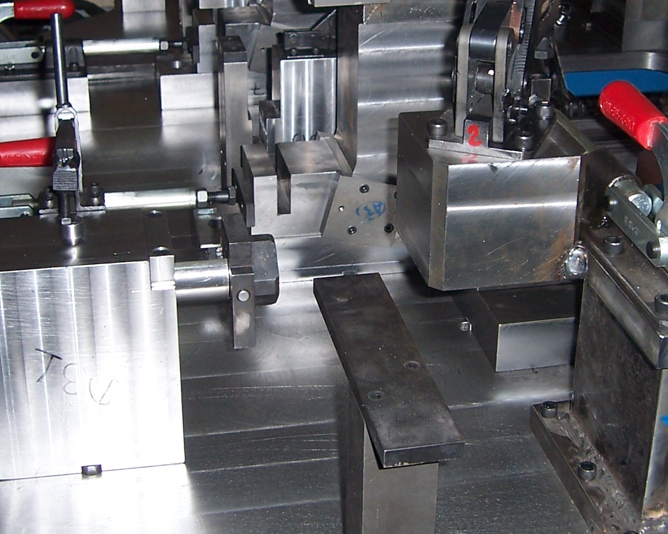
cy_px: 185
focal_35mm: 64
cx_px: 338
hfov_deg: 29.6
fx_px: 1265
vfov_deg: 23.8
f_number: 3
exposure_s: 1/60
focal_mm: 6
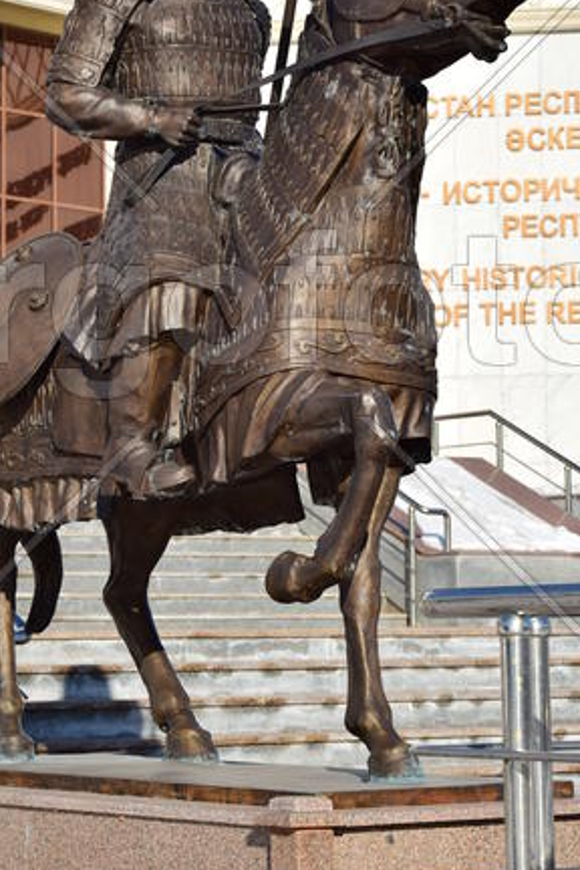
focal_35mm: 125
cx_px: 261
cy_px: 314
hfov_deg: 11.0
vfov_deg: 16.4
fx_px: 3021
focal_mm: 62
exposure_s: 1/640
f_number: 6.3
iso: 100
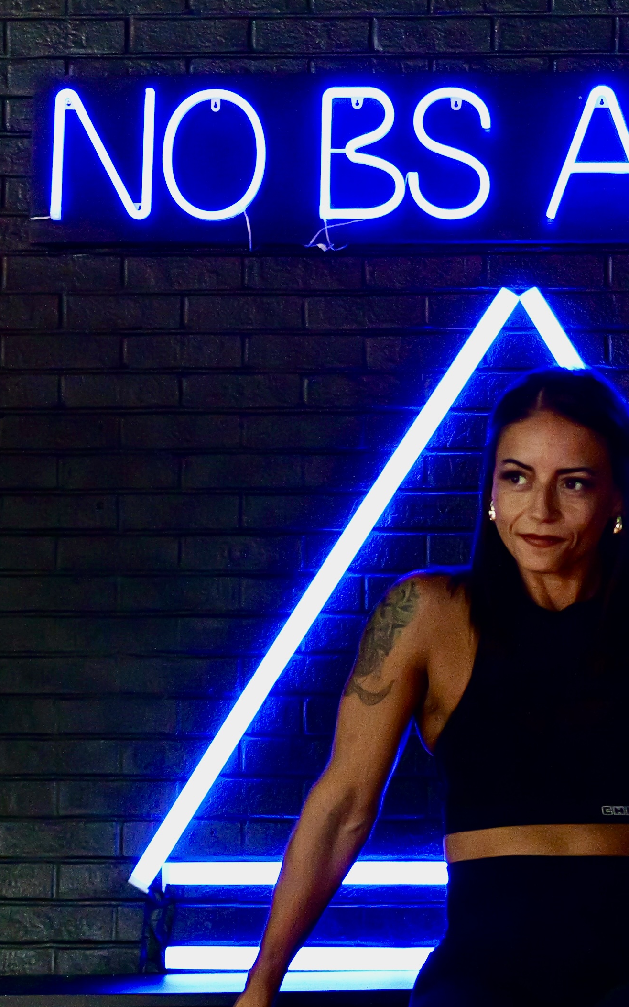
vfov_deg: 23.5
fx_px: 2414
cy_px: 550
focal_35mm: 88
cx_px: 578
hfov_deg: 14.7
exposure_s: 1/250
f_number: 1.8
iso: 6400
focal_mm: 35
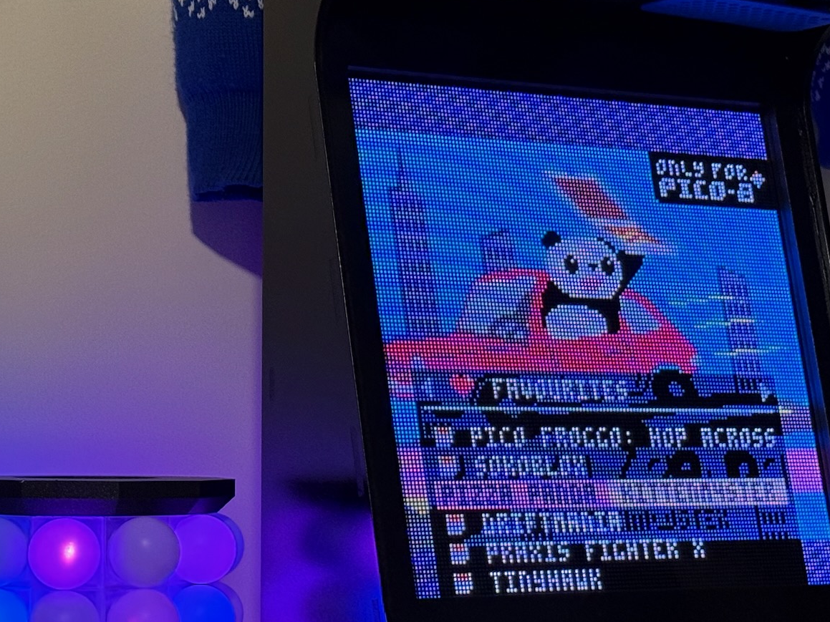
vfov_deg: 13.9
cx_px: 483
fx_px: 2541
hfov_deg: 18.5
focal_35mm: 106
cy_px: 414
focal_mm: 6.76
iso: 200
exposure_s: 1/33
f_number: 1.78
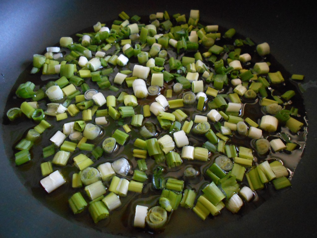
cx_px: 158
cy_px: 119
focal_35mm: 26
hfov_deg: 67.3
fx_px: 238
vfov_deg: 53.1
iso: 800
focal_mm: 4.6
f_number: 3.2
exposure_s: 1/40
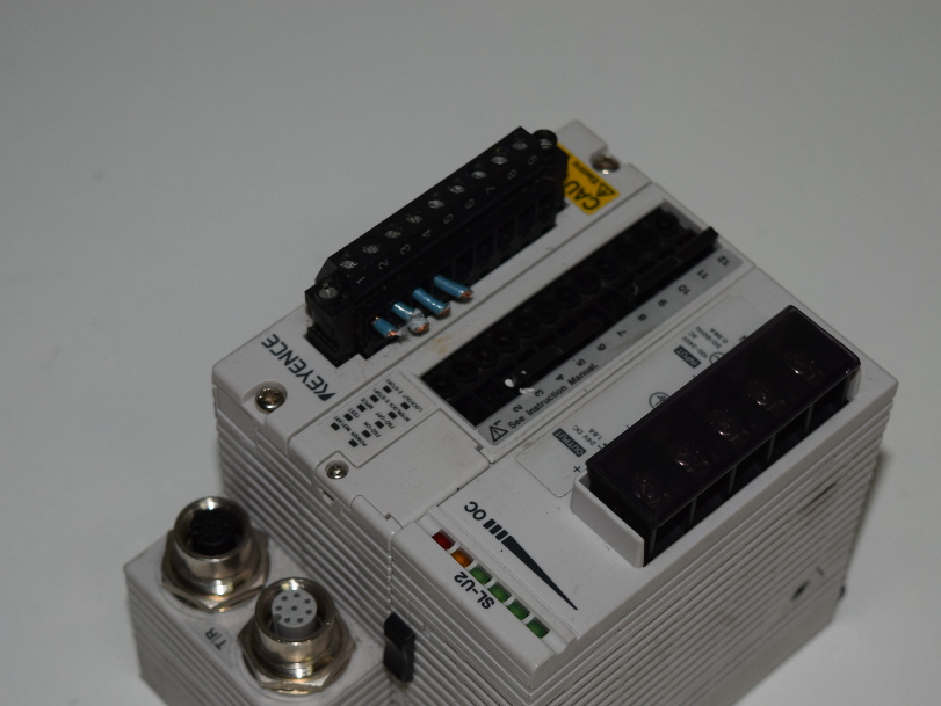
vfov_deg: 16.2
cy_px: 482
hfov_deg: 21.5
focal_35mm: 91
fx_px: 2475
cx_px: 509
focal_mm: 40
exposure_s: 1/100
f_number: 5
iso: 280
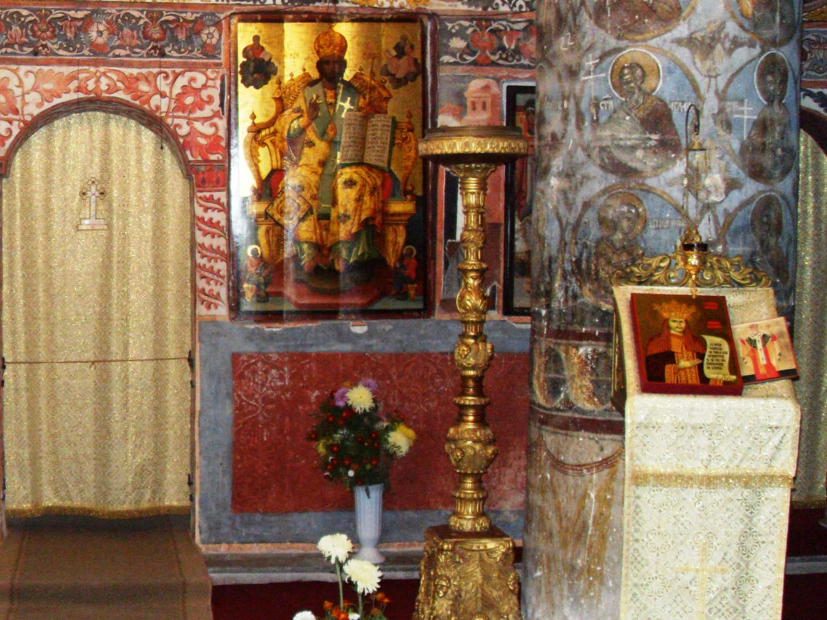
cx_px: 132
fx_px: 1433
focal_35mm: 60
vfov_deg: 24.4
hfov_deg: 31.1
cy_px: 382
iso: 400
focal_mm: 6.3
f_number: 2.8
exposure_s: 1/45
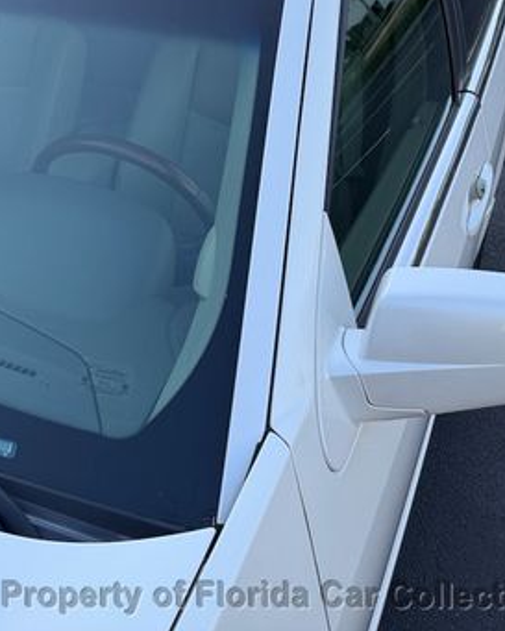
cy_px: 191
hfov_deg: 32.0
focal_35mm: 44
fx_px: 822
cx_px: 22
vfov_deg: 41.2
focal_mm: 6.76
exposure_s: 1/671
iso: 80
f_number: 1.78
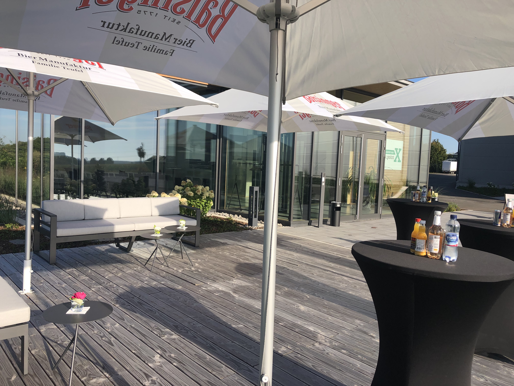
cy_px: 193
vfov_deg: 49.7
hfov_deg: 63.4
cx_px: 257
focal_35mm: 28
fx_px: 416
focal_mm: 3.99
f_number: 1.8
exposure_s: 1/1297
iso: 20
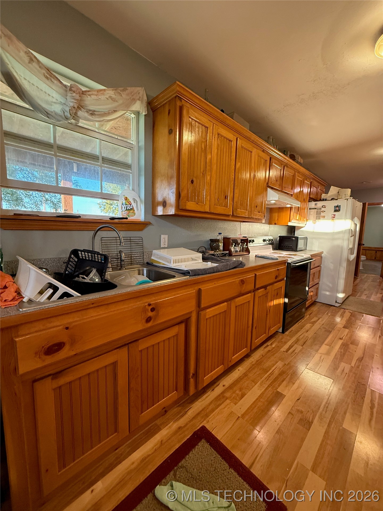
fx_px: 207
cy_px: 256
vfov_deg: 102.1
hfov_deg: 85.7
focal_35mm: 14
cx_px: 192
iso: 400
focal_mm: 2.22
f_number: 2.2
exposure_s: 1/60
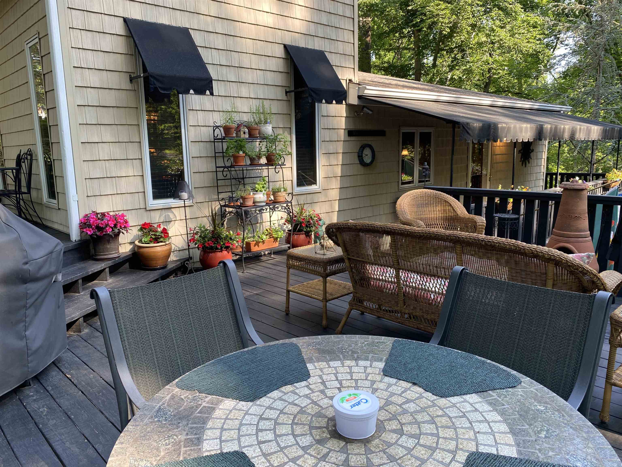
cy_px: 234
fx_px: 467
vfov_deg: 53.1
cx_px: 311
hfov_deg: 67.3
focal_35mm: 26
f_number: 1.8
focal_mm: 4.25
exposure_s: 1/126
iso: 32
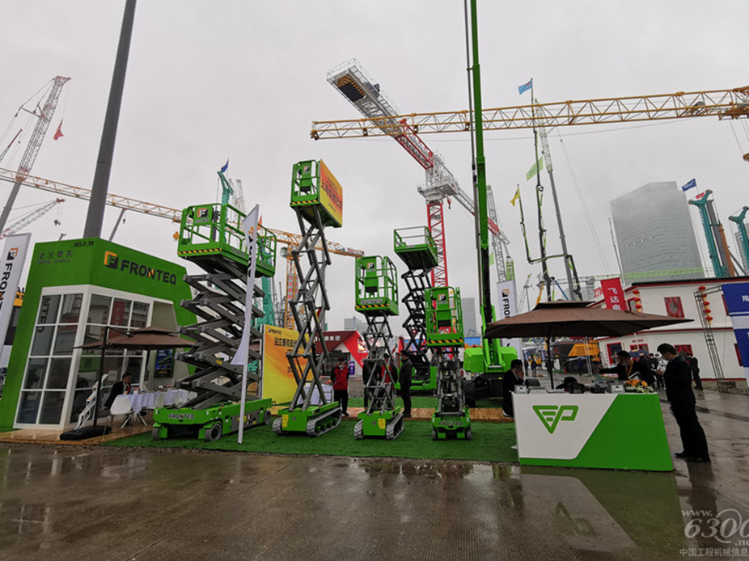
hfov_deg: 87.8
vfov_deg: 71.6
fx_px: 389
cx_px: 378
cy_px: 271
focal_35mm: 18
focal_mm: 2.26
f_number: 2.2
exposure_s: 1/168
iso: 50
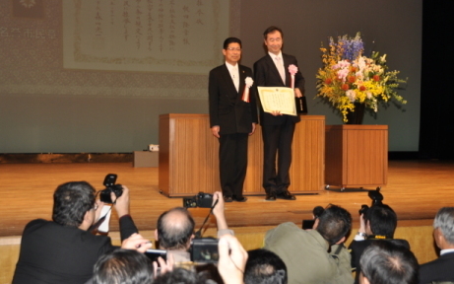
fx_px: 664
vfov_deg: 24.1
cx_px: 252
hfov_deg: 37.7
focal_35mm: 54
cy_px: 121
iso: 200
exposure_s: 1/60
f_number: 5
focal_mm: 27
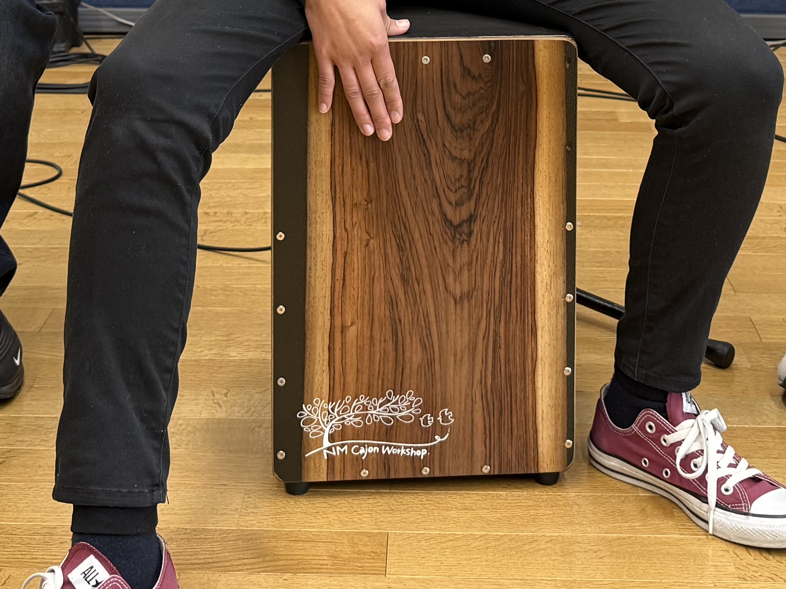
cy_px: -155
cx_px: 406
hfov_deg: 29.8
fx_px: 1476
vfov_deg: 20.8
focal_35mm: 65
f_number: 1.78
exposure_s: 1/71
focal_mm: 6.76
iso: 200
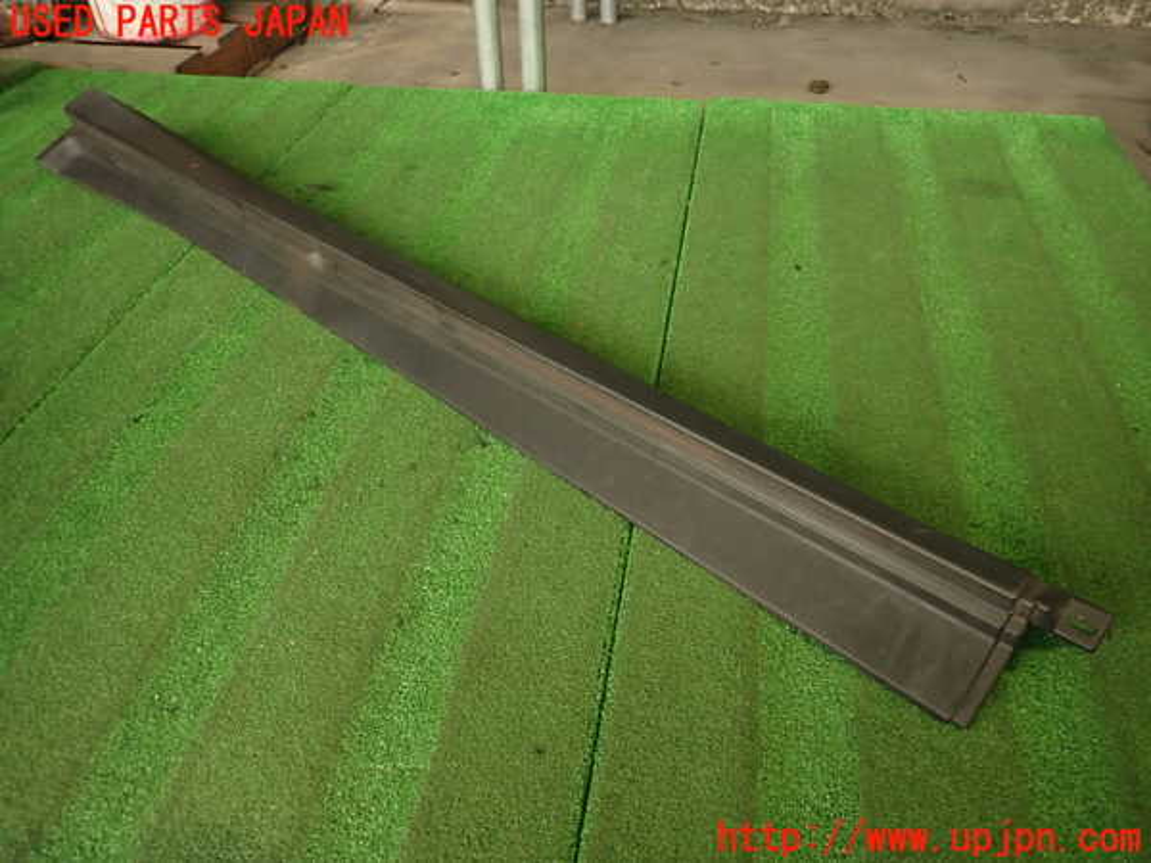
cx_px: 576
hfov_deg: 69.4
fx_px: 831
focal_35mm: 25
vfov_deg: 54.9
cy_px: 432
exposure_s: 1/40
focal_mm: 4.5
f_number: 2
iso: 200
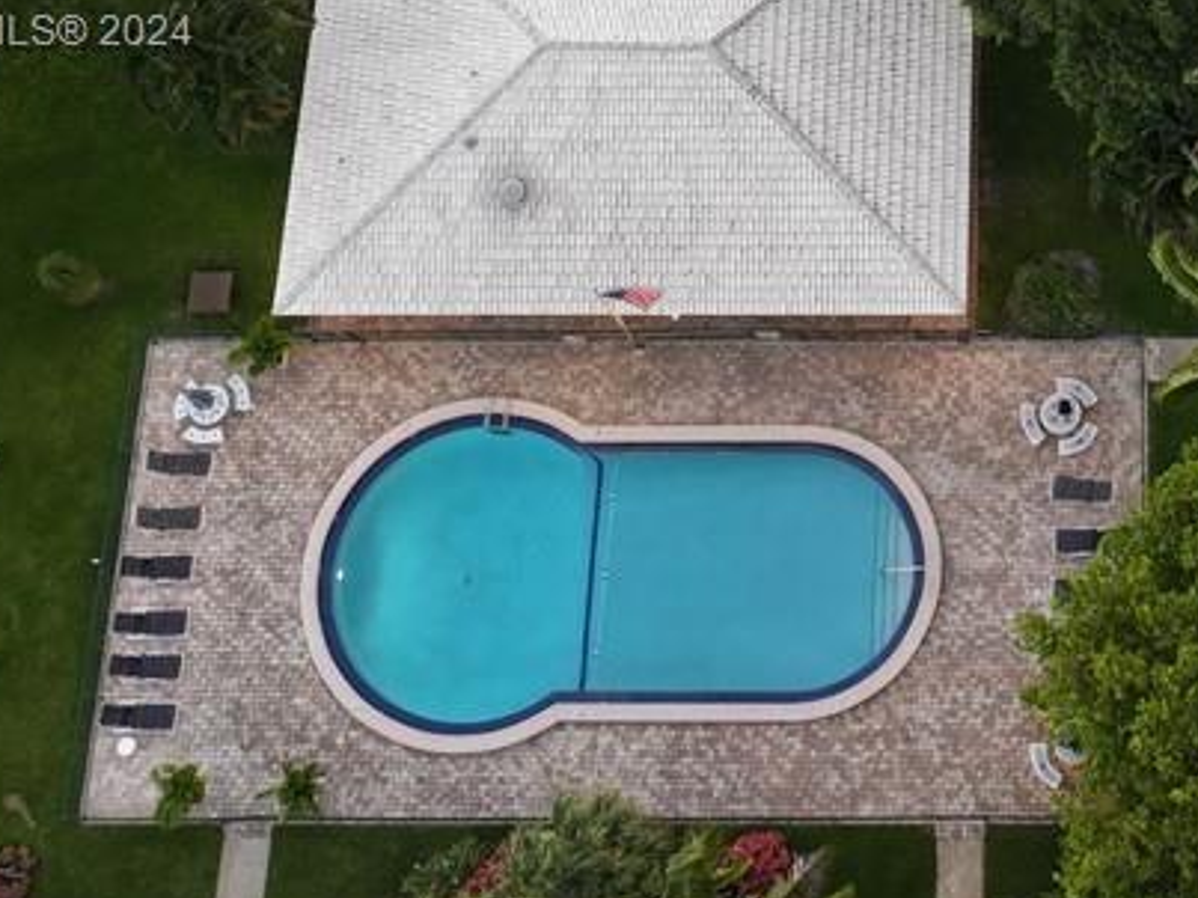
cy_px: 34
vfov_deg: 23.2
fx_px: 2110
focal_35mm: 61
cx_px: 1097
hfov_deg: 30.2
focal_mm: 12.29
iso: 290
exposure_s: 1/15
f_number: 2.8
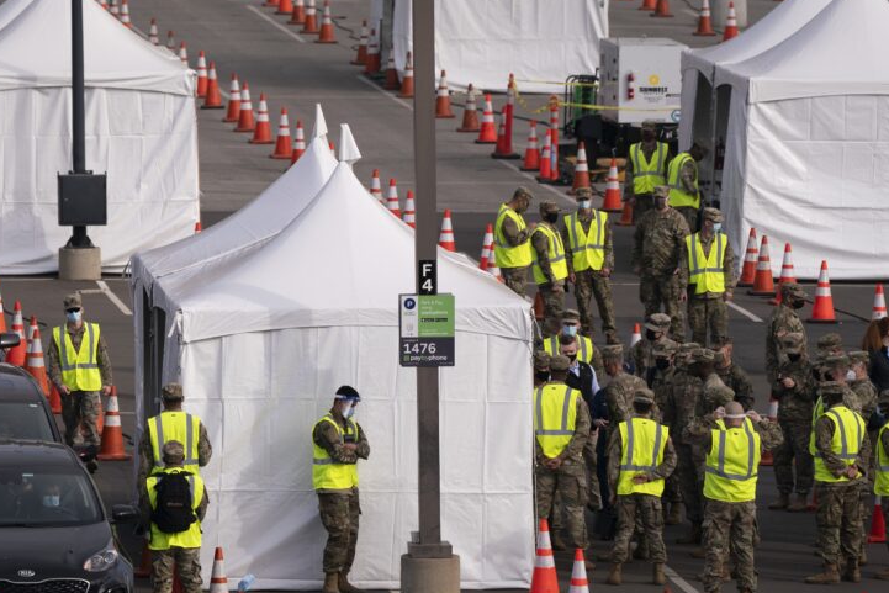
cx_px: 290
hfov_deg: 4.8
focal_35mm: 426
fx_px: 10521
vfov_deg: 3.2
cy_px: 208
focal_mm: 256
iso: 250
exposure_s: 1/1600
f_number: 5.6
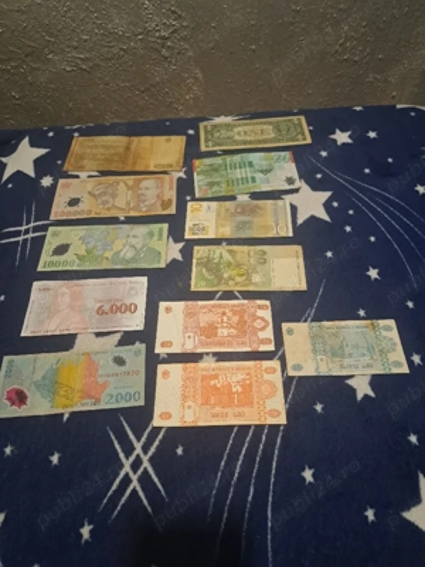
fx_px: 393
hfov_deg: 56.8
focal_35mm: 24
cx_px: 212
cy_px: 284
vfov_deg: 71.6
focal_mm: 5.23
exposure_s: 1/33
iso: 500
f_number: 1.8
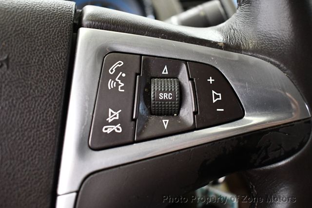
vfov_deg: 36.9
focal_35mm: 36
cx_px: 156
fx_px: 312
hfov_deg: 53.1
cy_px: 104
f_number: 3.5
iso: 3200
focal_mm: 18
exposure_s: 1/80
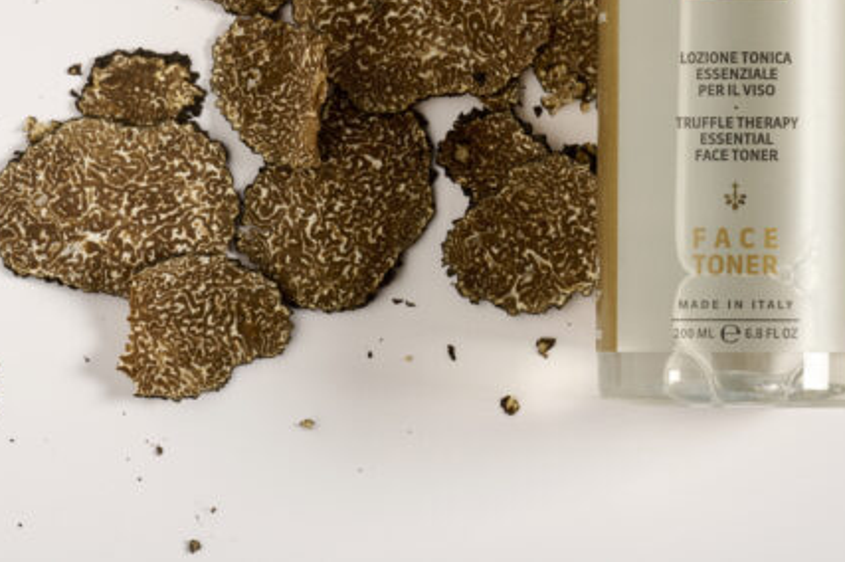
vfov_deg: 5.4
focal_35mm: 252
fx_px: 5910
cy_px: -112
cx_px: 716
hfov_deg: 8.2
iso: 100
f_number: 18
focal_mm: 105
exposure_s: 1/160
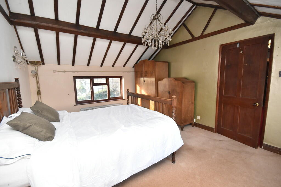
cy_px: 94
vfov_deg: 77.3
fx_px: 117
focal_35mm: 15
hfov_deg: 100.4
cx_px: 140
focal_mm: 10
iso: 1600
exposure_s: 1/60
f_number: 8
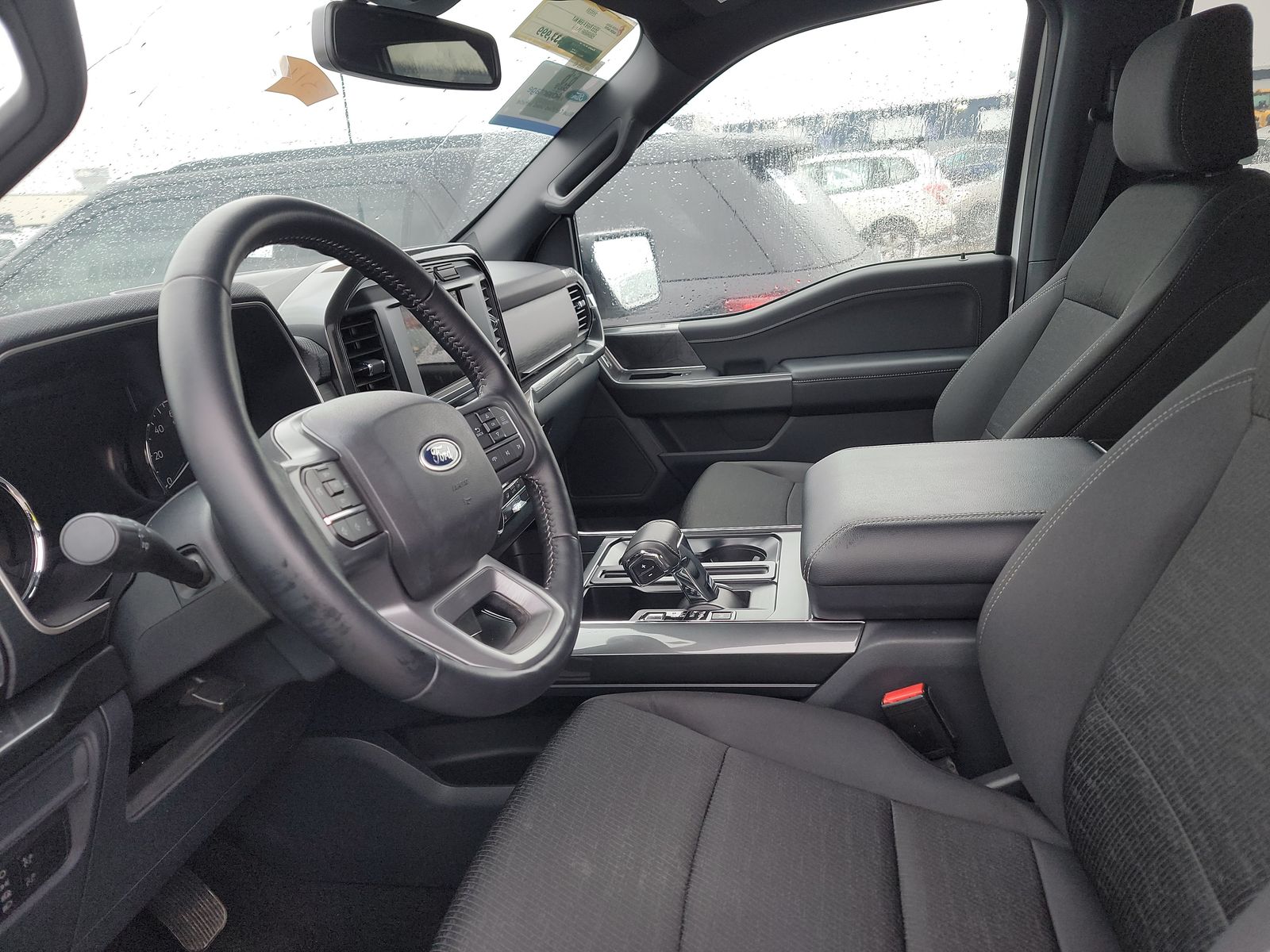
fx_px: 881
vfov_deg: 56.8
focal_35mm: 24
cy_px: 476
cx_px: 635
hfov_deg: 71.6
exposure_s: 1/59
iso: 118
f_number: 1.8
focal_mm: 6.7
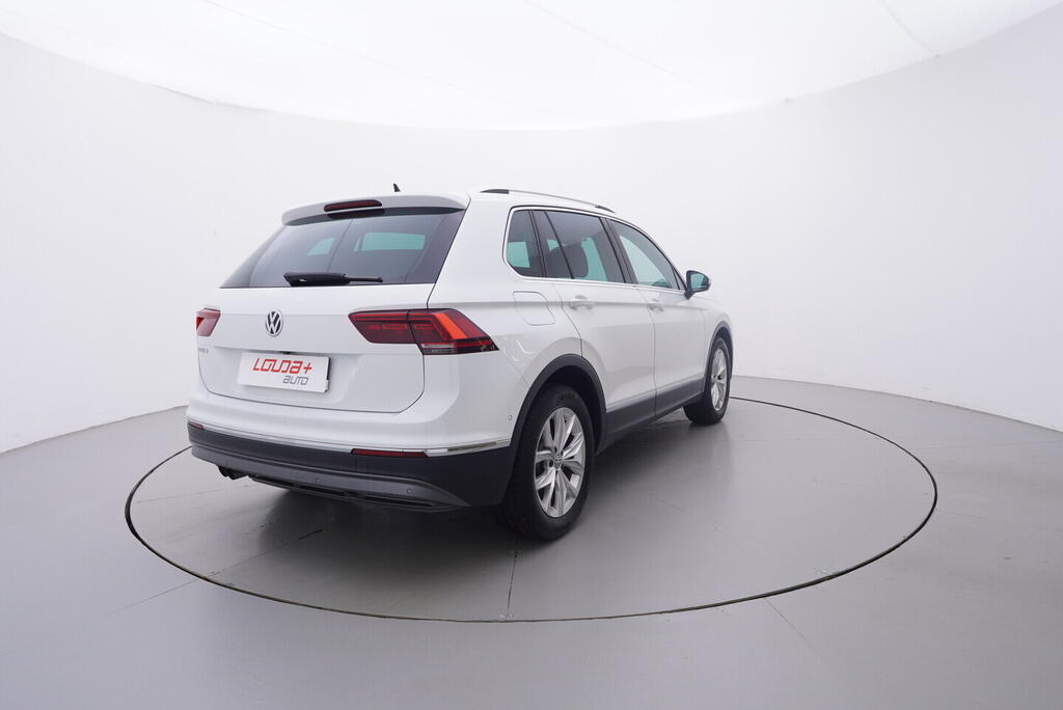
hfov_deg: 77.3
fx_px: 665
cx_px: 532
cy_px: 355
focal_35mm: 22
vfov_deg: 56.2
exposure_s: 1/80
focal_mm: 15
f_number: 5
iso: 200
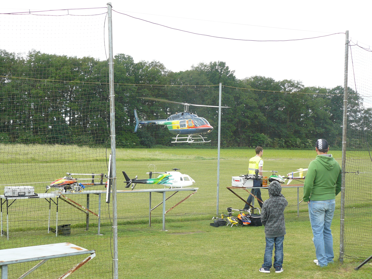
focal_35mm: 57
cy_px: 140
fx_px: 613
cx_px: 186
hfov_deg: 33.8
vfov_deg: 25.7
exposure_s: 1/160
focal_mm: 9.5
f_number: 4
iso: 100
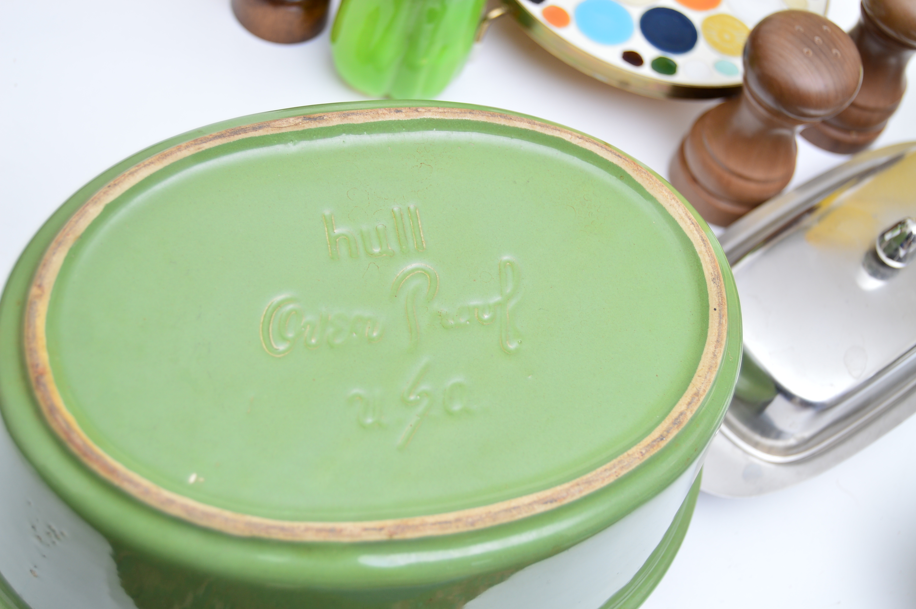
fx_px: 1335
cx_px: 458
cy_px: 304
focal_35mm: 52
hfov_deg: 37.9
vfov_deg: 25.7
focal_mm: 35
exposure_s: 1/100
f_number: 4.5
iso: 100
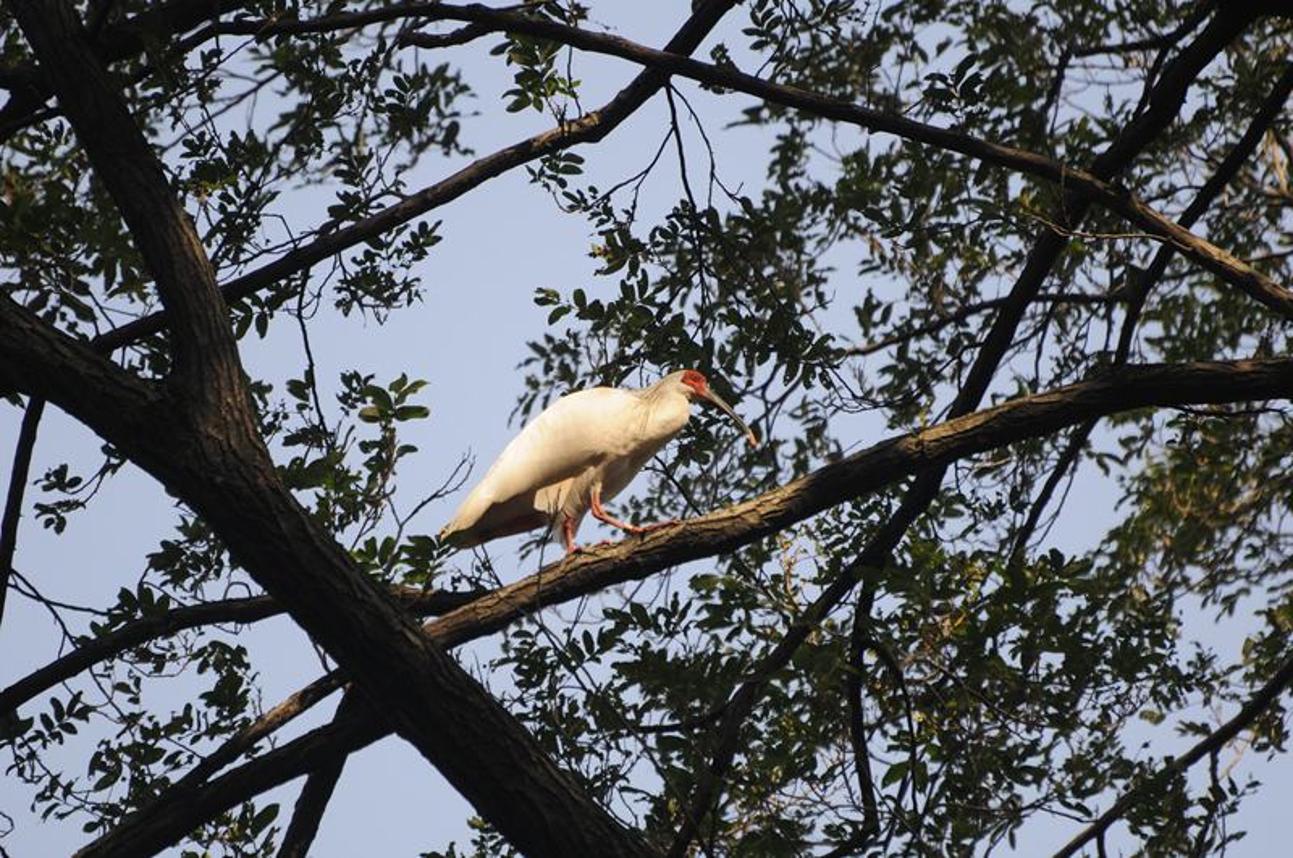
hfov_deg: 4.6
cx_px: 646
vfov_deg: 3.0
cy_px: 429
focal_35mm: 450
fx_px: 16140
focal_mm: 300
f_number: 5.6
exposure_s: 1/800
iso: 400
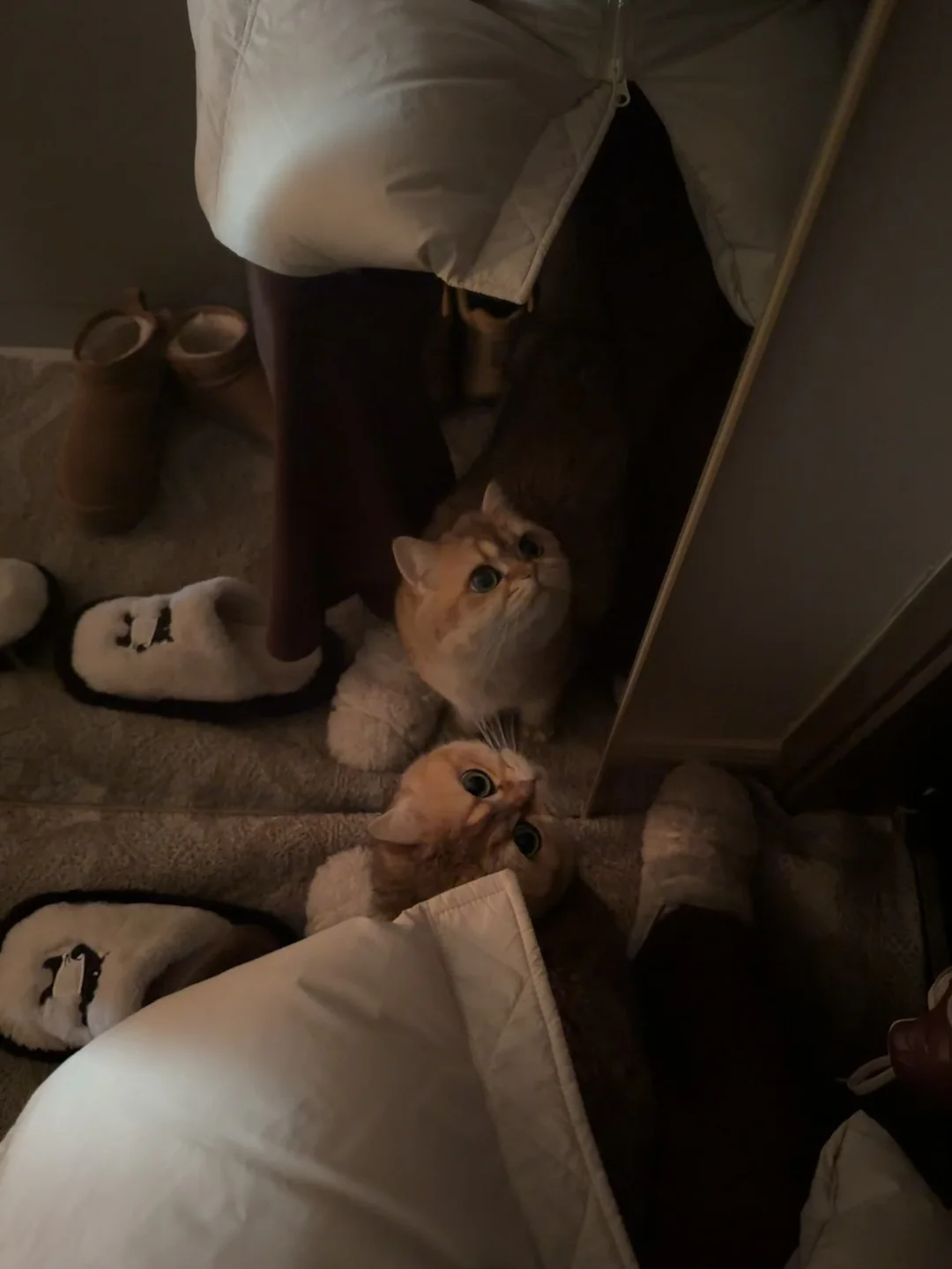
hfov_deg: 56.8
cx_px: 476
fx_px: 880
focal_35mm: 24
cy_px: 634
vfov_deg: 71.6
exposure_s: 1/15
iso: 6400
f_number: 1.78
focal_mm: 6.76
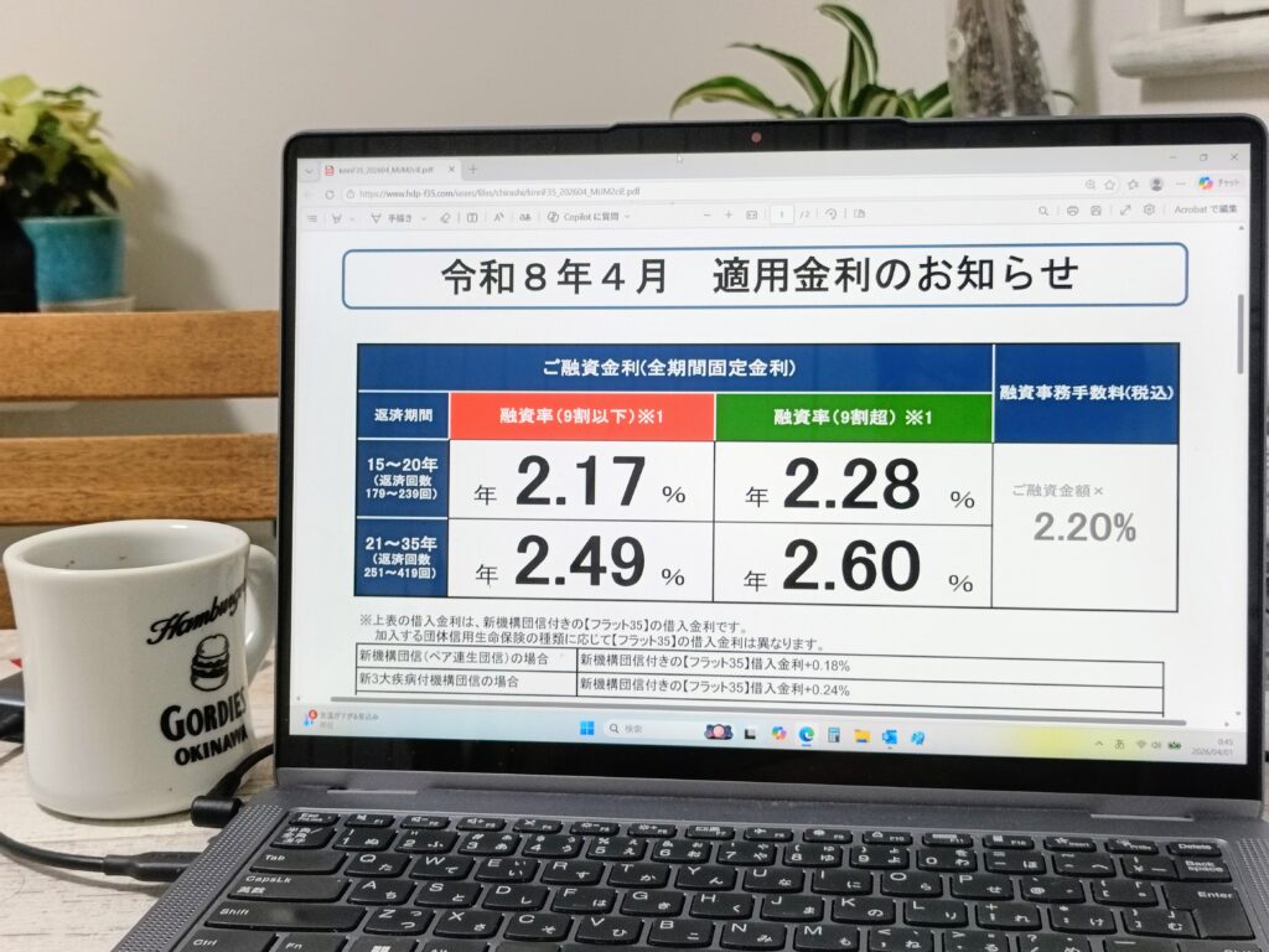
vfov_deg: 29.1
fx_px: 1833
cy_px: 476
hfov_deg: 38.2
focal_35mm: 50
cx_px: 634
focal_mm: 4.7
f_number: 1.7
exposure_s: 1/50
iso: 320
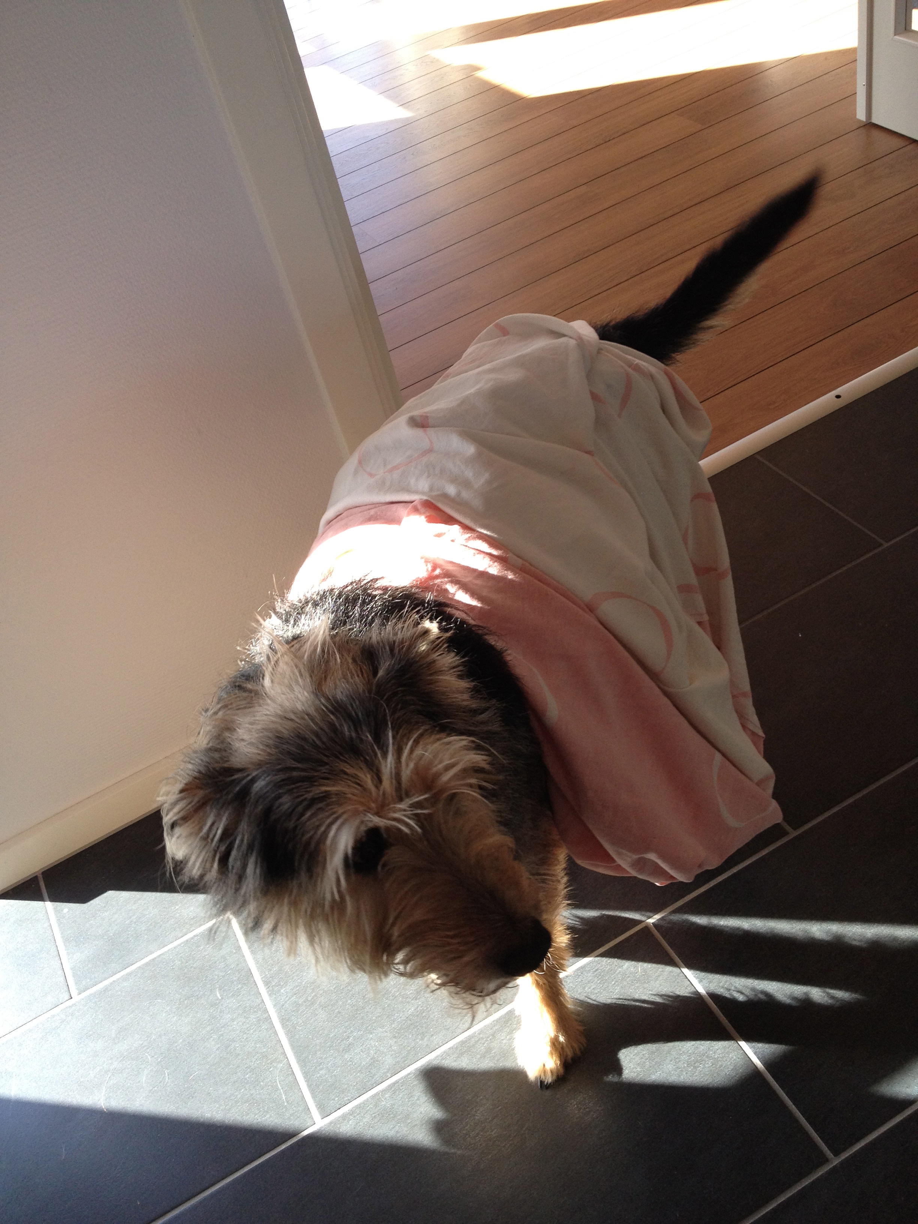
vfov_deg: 52.6
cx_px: 459
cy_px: 612
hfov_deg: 40.7
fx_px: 1238
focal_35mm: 35
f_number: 2.4
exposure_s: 1/120
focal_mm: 4.28
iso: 100
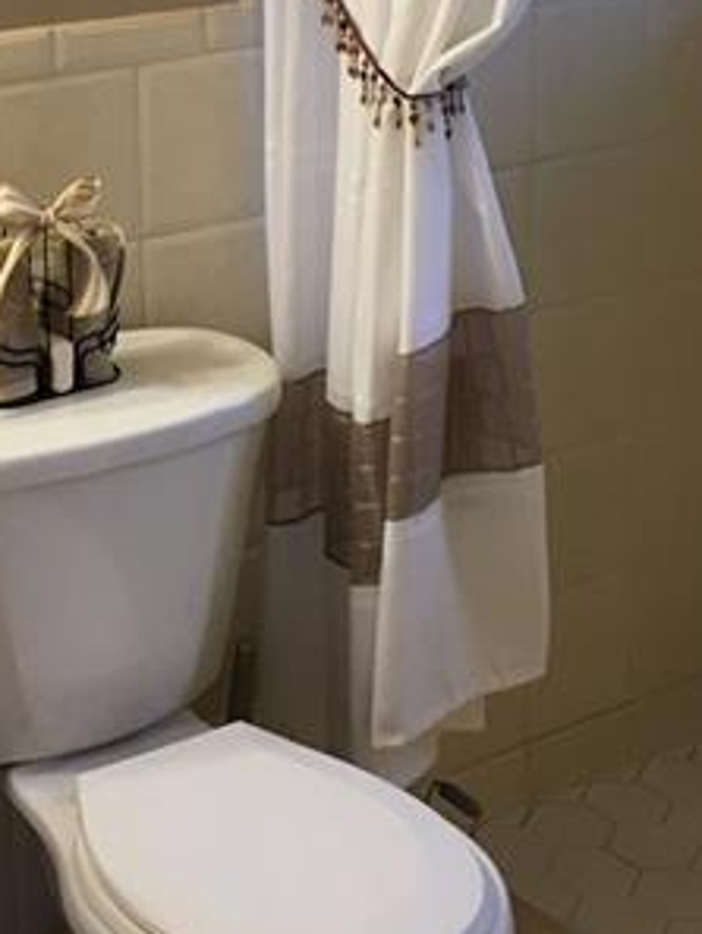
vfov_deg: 25.5
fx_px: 2027
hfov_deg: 19.3
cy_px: 167
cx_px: 88
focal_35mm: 75
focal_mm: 4.15
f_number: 2.2
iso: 50
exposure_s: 1/30
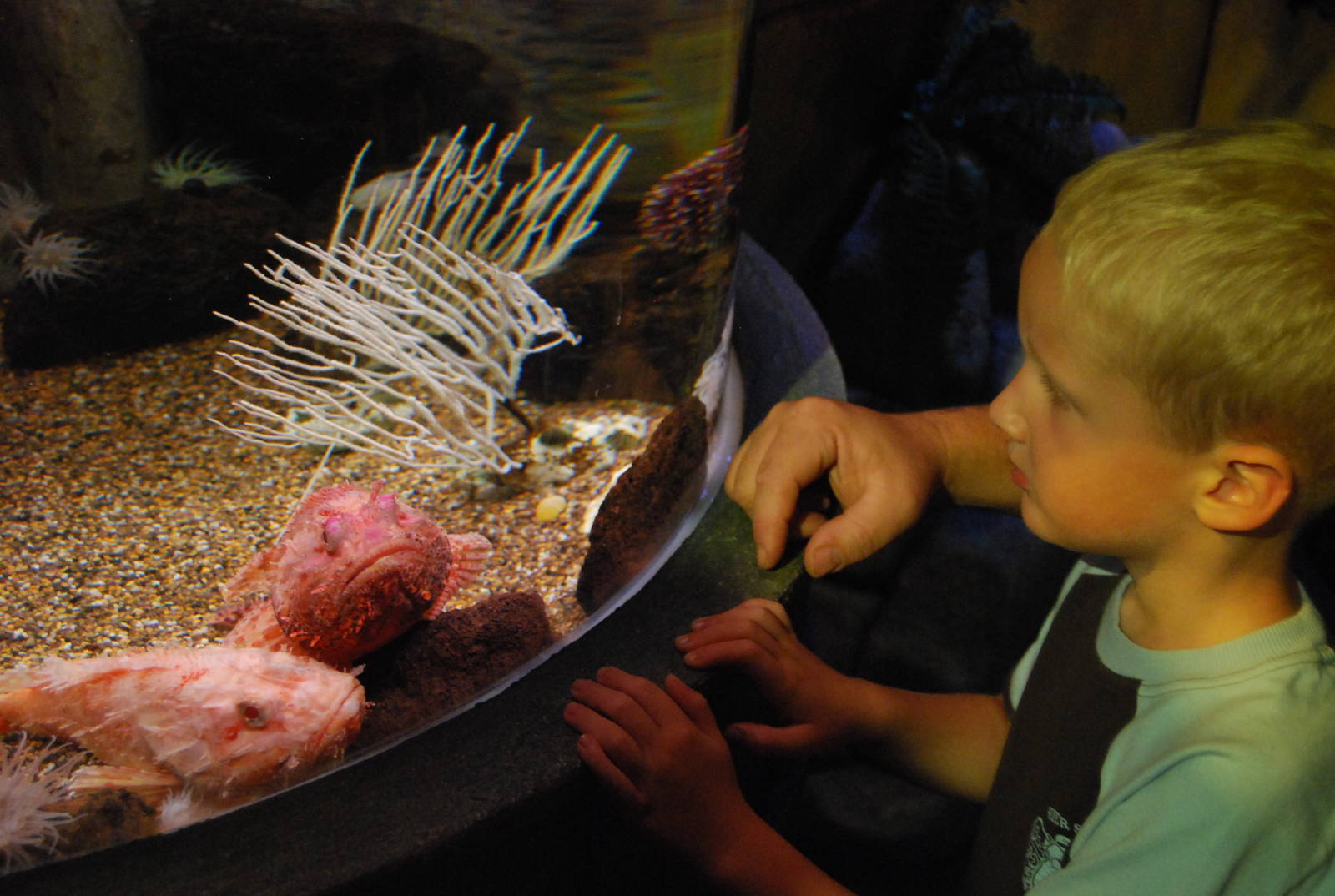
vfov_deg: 28.2
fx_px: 1784
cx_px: 668
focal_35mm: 48
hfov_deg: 41.0
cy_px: 448
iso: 1600
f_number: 4.5
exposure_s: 1/25
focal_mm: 32
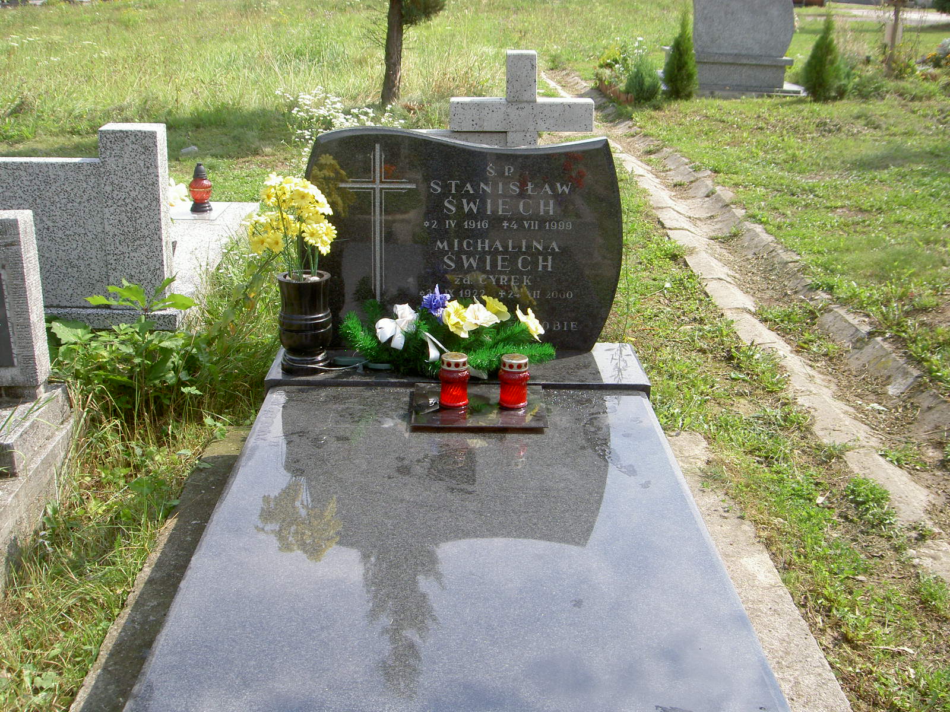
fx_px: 1070
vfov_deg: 36.8
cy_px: 356
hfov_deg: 47.9
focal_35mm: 39
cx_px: 475
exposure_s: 1/200
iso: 50
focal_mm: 8
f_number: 4.7
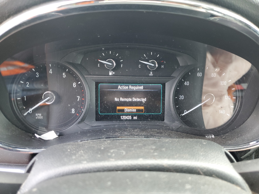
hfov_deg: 67.3
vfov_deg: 53.1
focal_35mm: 26
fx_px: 195
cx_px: 130
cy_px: 97
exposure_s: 1/60.2
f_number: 1.5
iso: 92
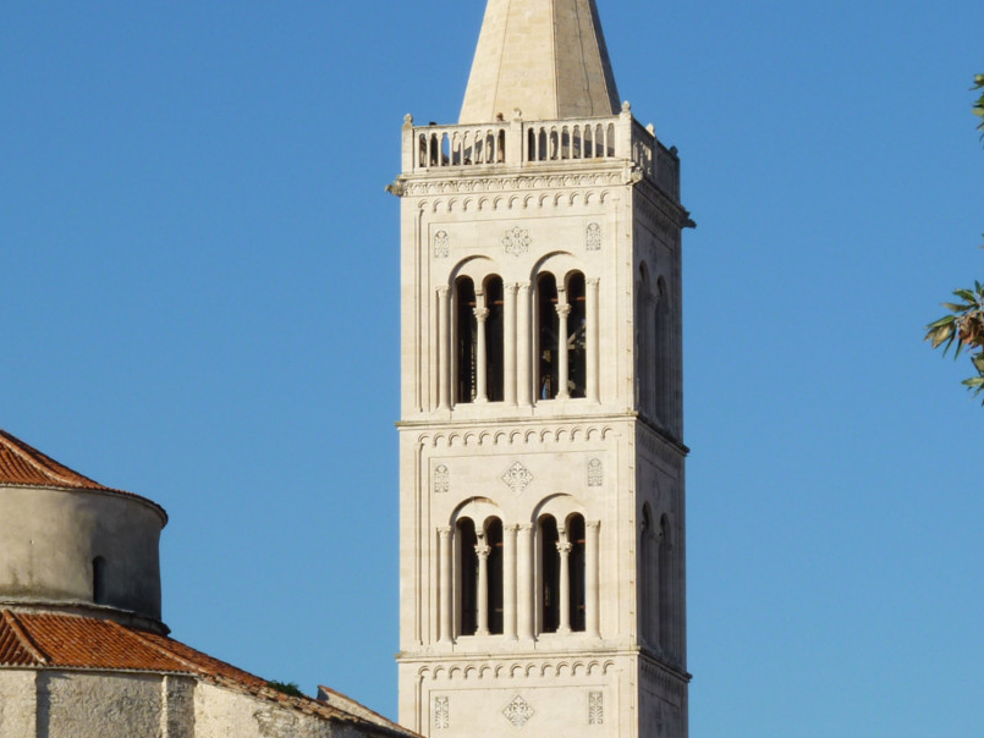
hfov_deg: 9.3
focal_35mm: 213
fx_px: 6056
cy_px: 304
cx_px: 345
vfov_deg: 7.0
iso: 80
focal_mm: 23.7
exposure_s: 1/500
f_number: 5.6
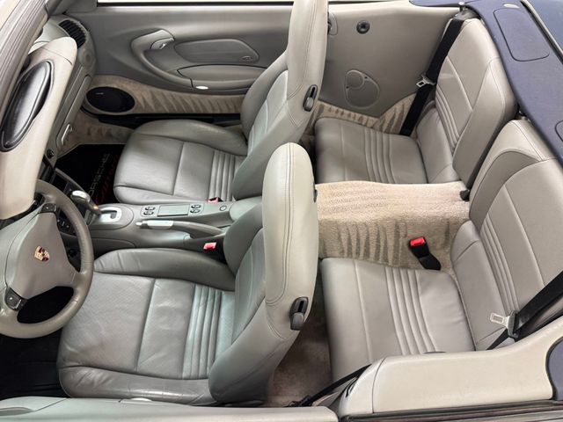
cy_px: 211
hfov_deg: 71.6
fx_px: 390
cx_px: 282
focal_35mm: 24
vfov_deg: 56.8
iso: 320
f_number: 1.78
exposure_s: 1/60
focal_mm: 6.76
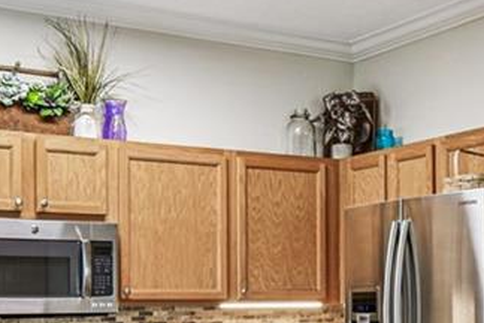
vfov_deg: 18.0
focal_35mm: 74
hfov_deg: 27.0
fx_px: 995
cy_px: 323
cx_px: 354
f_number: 7.1
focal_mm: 10
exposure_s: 1/5
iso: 100
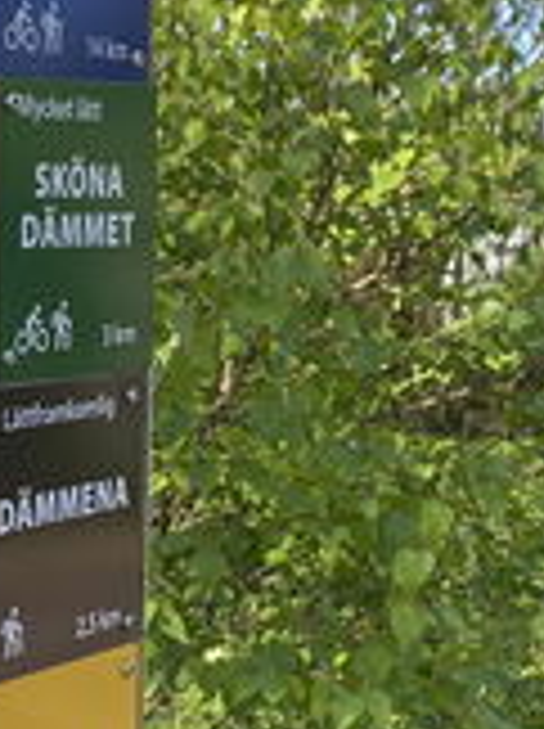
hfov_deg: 14.0
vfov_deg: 19.0
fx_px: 2164
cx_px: -72
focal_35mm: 103
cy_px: 500
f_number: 1.8
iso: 32
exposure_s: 1/654
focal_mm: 4.25
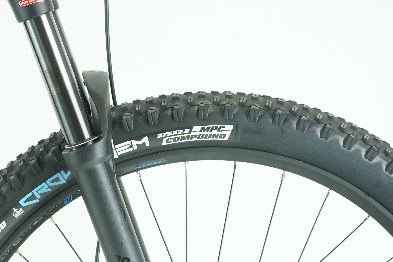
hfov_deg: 21.9
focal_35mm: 92
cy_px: 208
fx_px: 1004
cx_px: 98
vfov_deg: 14.8
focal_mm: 48
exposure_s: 1/200
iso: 2500
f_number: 5.6
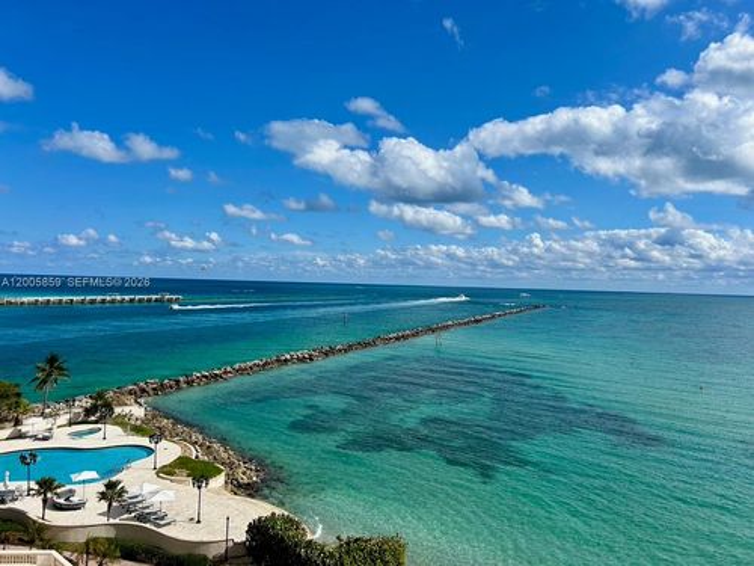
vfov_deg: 53.1
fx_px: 566
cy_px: 283
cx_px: 377
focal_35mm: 26
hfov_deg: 67.3
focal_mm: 5.7
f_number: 1.5
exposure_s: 1/8696
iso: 50
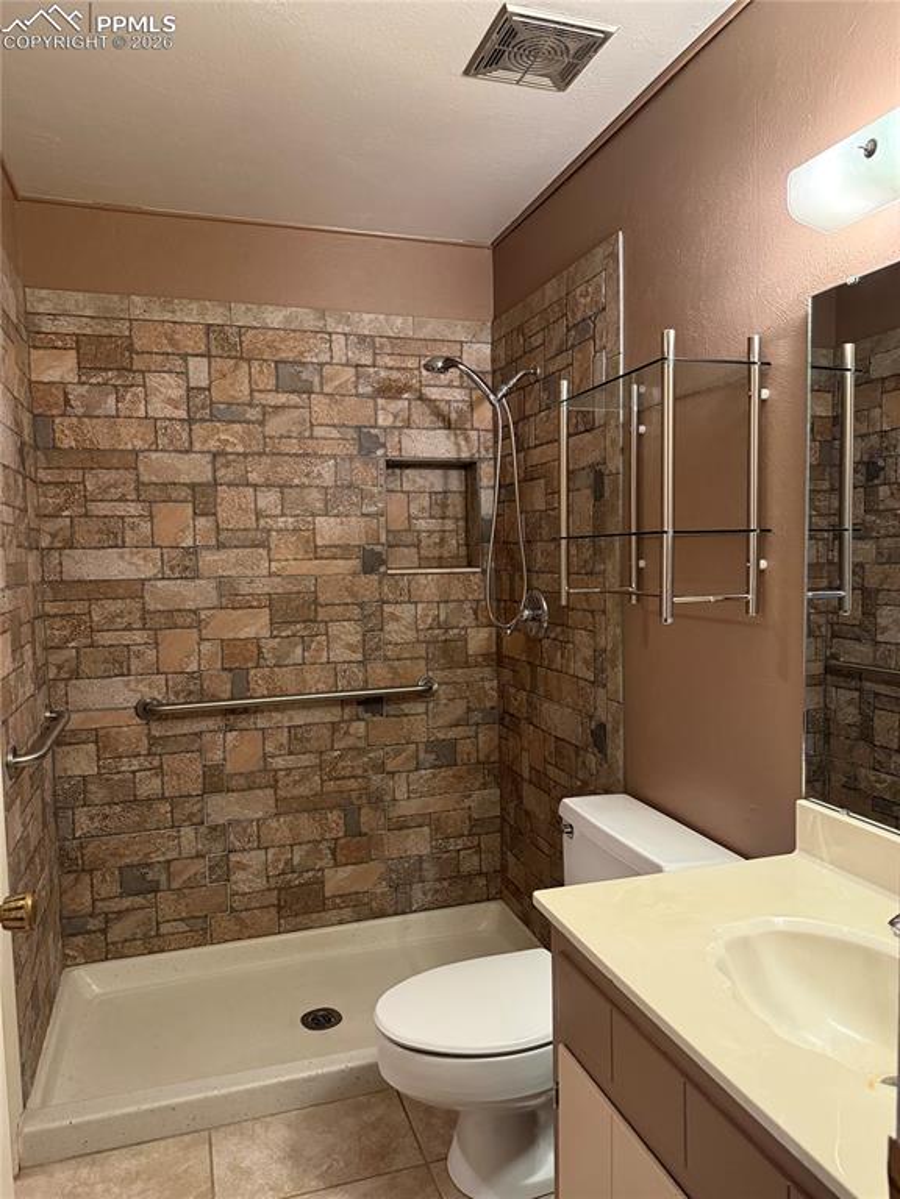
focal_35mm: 24
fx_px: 832
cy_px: 600
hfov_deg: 56.8
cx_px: 450
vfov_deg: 71.6
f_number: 1.78
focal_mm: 6.76
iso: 500
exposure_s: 1/60
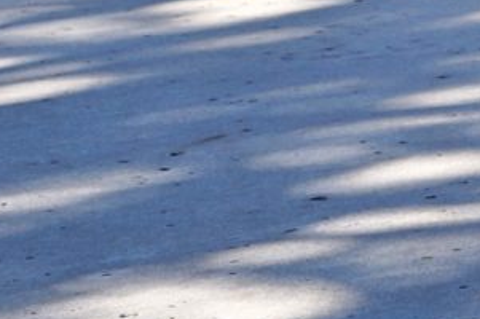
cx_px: 1301
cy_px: -52
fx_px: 3263
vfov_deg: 5.6
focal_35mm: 245
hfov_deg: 7.6
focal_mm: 24
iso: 100
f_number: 9
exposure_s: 1/100
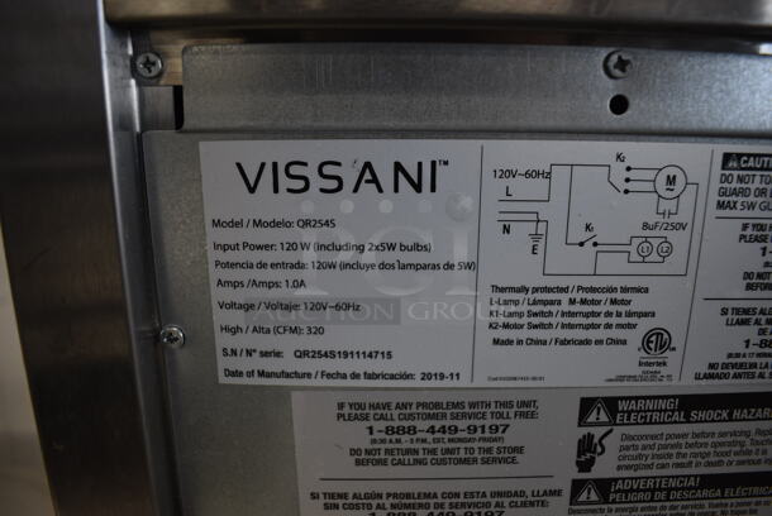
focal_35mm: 27
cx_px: 386
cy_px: 258
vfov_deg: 48.0
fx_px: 580
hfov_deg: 67.3
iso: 800
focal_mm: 18
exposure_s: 1/200
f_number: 3.5
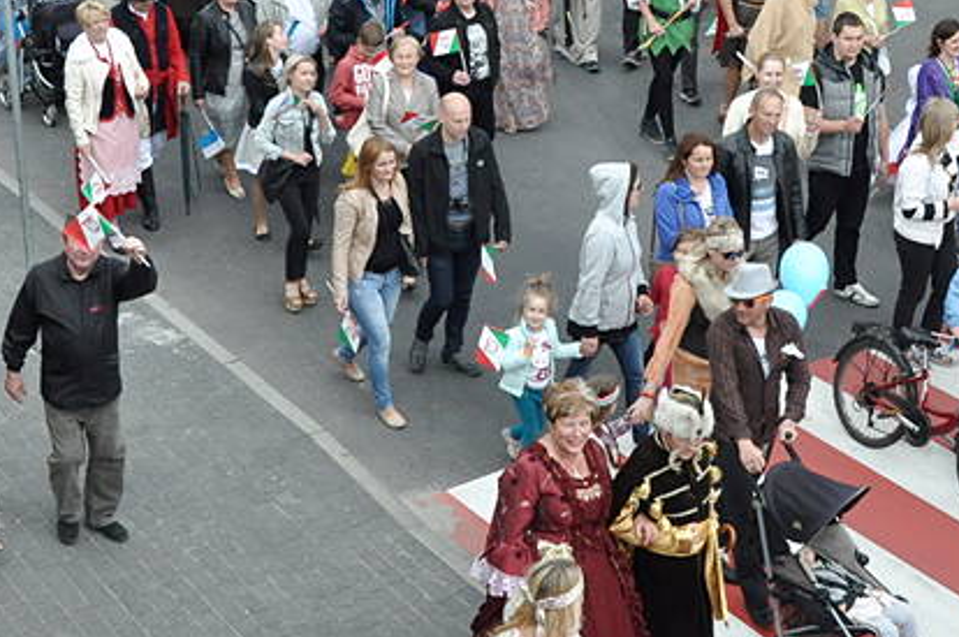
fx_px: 1969
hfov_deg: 27.4
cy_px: 203
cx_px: 489
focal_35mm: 74
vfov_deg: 18.3
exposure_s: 1/400
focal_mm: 24
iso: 1250
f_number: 10
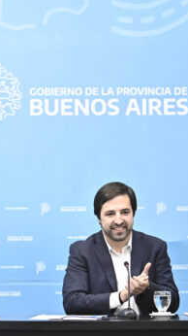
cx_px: 23
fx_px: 1919
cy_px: 187
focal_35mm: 216
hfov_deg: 5.6
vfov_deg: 10.0
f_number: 3.2
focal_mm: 95
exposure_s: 1/320
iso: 4000
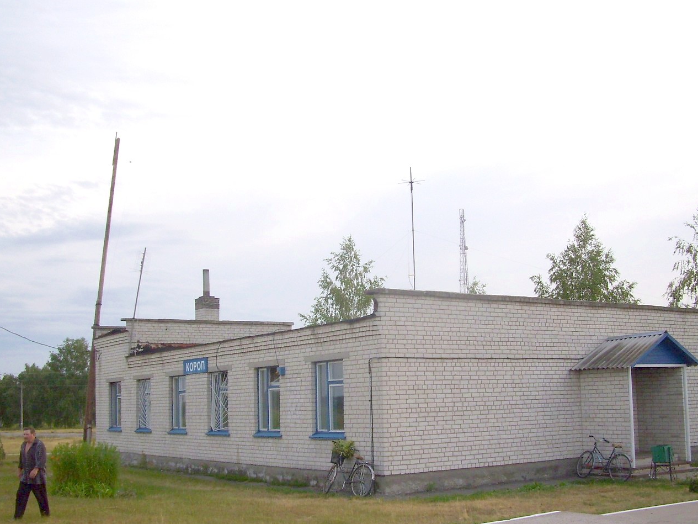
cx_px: 413
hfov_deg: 43.7
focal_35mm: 43
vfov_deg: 33.5
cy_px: 313
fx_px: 867
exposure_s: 1/160
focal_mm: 5.7
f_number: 5.6
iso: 80
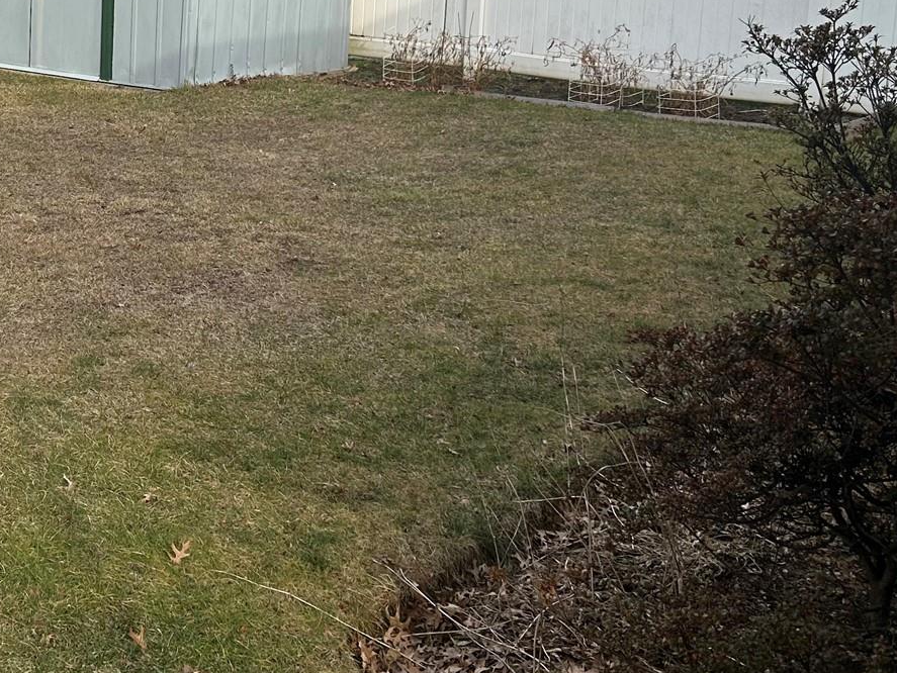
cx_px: 97
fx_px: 1555
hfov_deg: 30.8
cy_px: 83
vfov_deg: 23.8
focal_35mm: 60
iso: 50
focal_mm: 5.7
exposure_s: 1/2353
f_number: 1.5
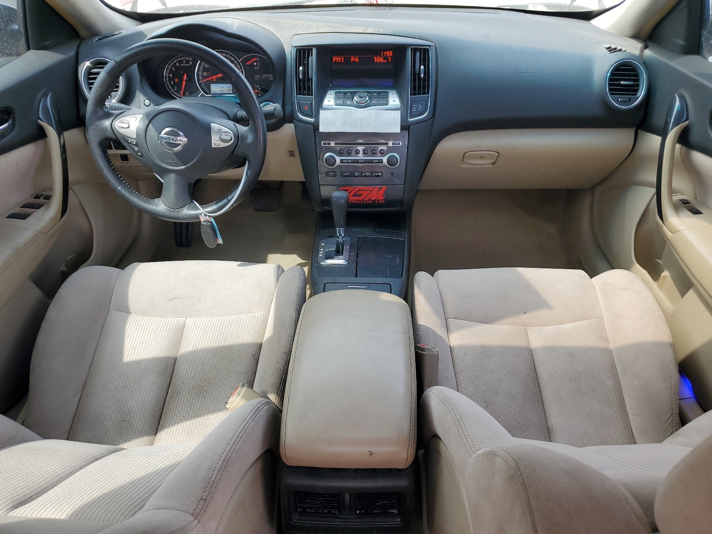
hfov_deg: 67.3
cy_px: 267
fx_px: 535
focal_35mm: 26
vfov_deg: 53.1
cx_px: 356
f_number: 1.5
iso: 50
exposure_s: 1/323
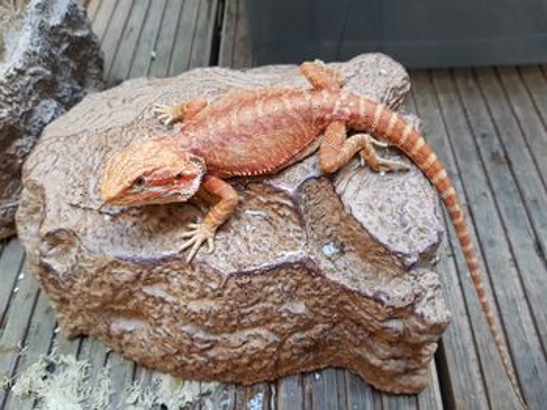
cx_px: 274
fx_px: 411
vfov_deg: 53.0
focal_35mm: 26
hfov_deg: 67.3
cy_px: 205
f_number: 1.7
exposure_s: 1/25
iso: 250
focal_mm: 4.2
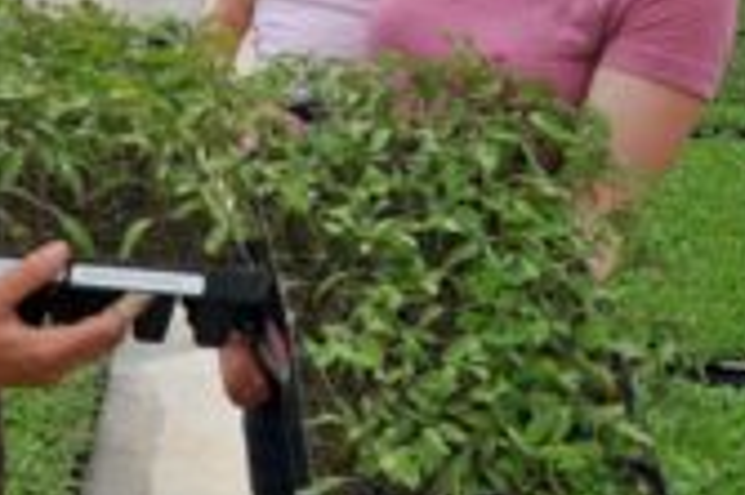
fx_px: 1675
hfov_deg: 25.1
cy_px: 51
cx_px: 312
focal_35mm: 81
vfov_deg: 16.6
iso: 200
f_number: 8
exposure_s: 1/250
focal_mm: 20
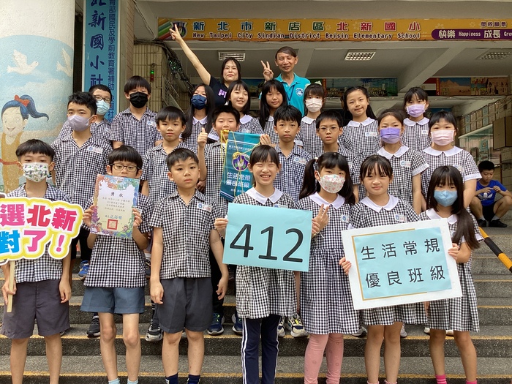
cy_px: 192
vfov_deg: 45.4
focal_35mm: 31
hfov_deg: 58.4
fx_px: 459
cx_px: 256
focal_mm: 3.3
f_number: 2.4
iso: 25
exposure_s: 1/120
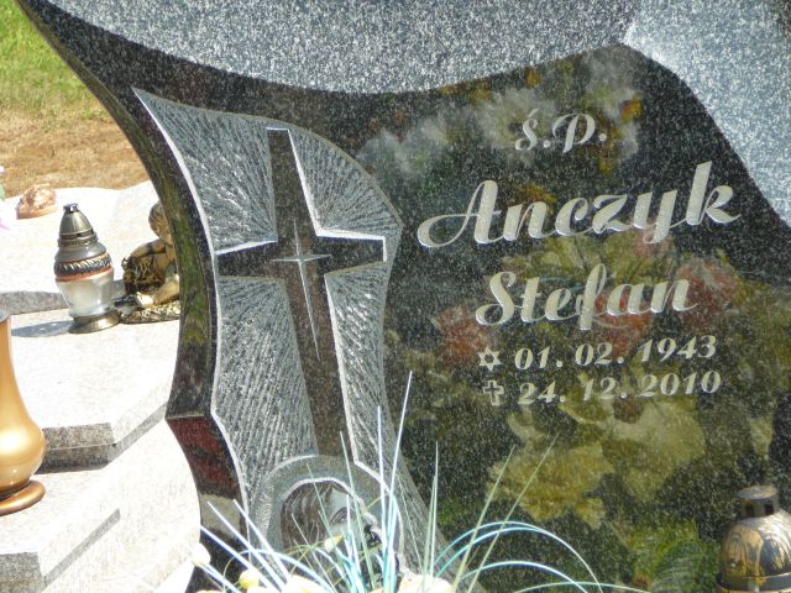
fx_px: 2696
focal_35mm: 118
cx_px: 396
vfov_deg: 12.6
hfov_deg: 16.7
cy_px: 296
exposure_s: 1/320
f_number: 3.9
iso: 80
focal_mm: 17.6
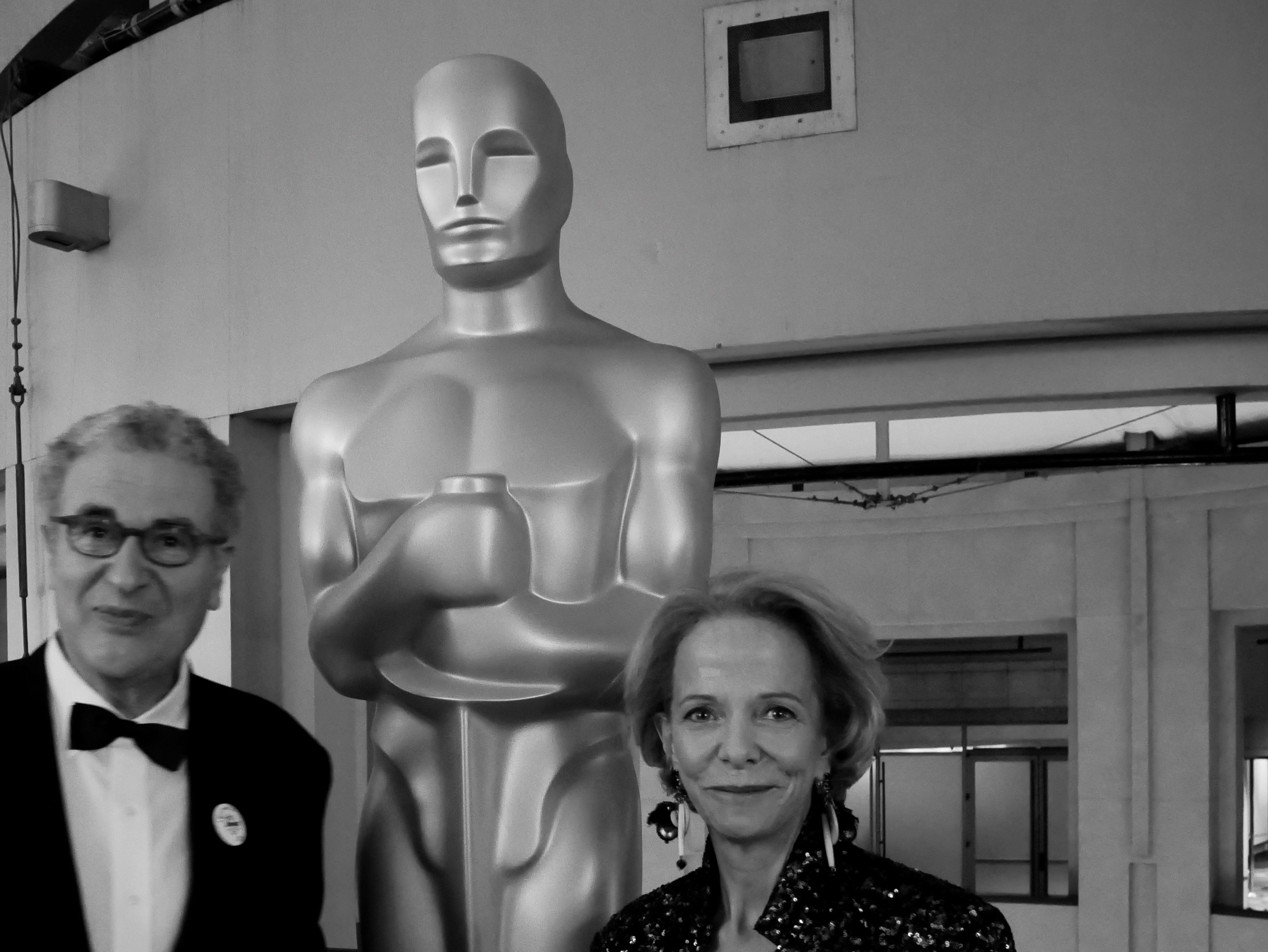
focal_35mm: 39
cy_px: 754
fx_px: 1429
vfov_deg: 35.7
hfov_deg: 46.9
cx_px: 404
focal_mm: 12
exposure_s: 1/15
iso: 3200
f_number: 3.5
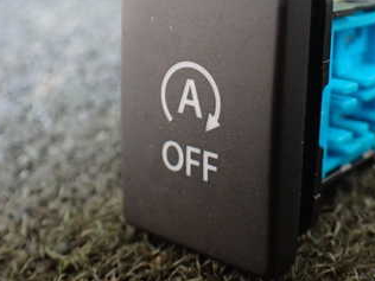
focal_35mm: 57
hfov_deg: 33.5
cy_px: 65
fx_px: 617
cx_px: 249
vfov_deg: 25.3
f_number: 2.3
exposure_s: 1/30
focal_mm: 5.4
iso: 800
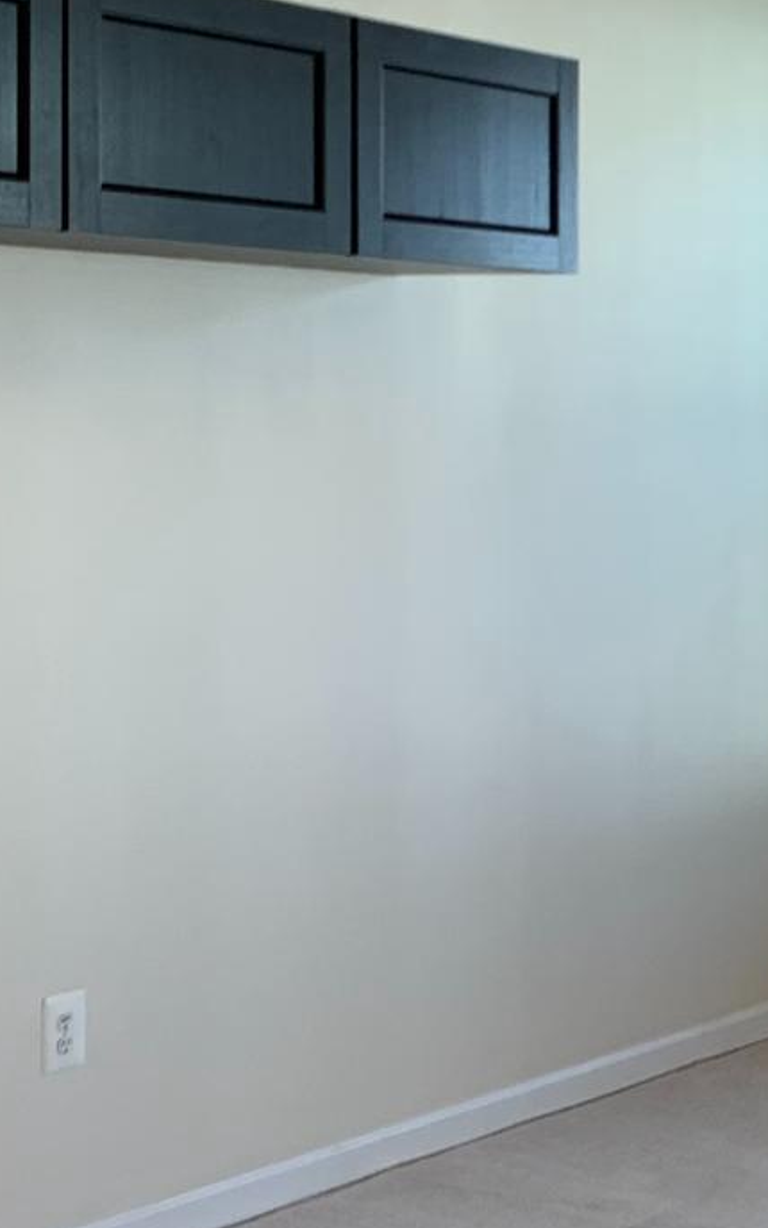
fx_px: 2746
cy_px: 555
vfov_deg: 25.2
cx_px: 1016
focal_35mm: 82
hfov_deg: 15.1
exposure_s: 1/120
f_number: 1.8
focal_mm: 4.25
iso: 64
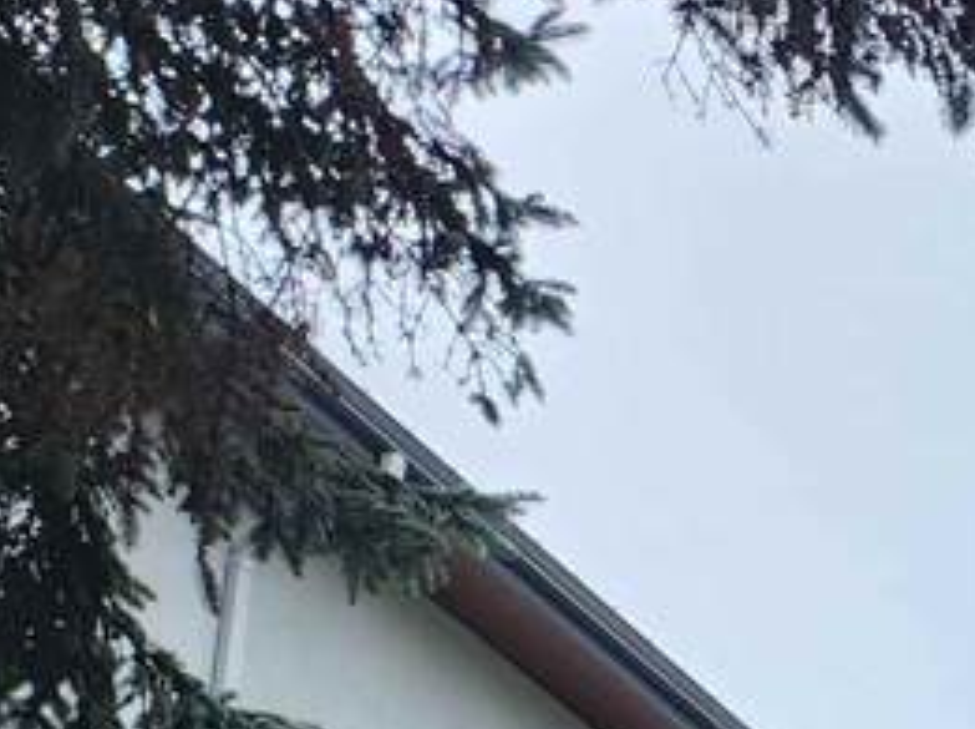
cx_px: 2312
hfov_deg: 13.2
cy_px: 1473
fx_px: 3178
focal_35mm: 113
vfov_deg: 11.7
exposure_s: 1/180
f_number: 1.8
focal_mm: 5.4
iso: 40
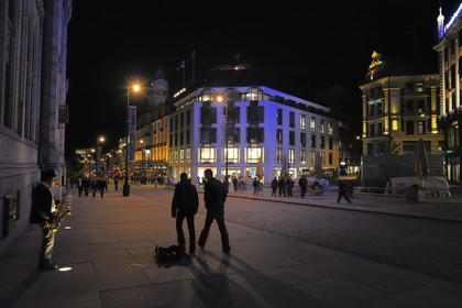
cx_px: 231
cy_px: 154
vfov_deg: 53.1
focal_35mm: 24
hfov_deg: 73.7
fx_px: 308
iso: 1600
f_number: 5.6
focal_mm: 24
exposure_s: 1/30
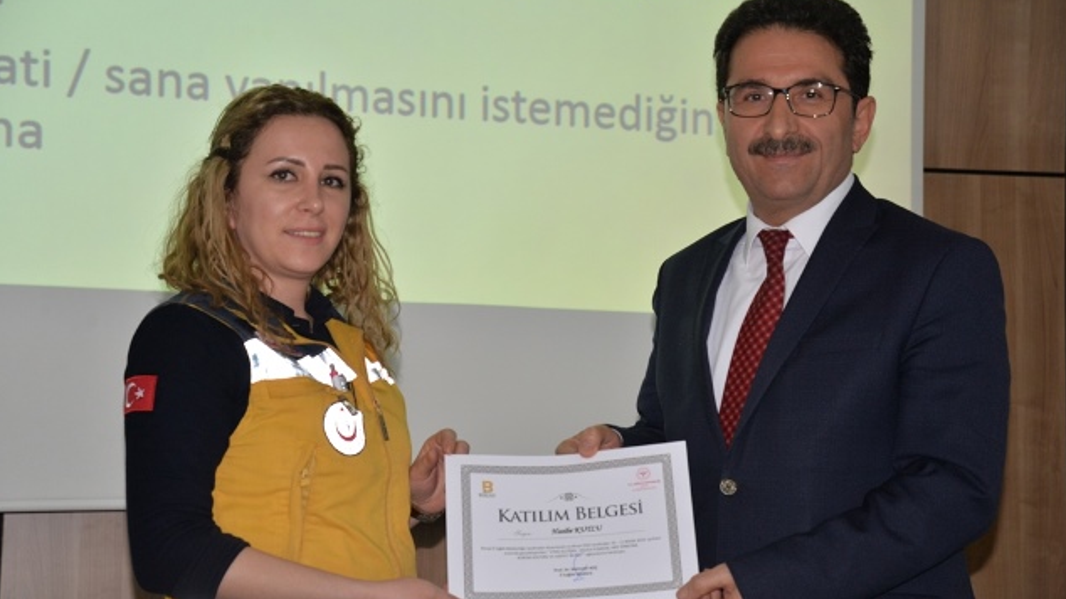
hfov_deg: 23.7
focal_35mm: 90
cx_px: 531
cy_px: 315
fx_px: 2543
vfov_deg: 13.4
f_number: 5.6
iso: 1250
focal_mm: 85
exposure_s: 1/125
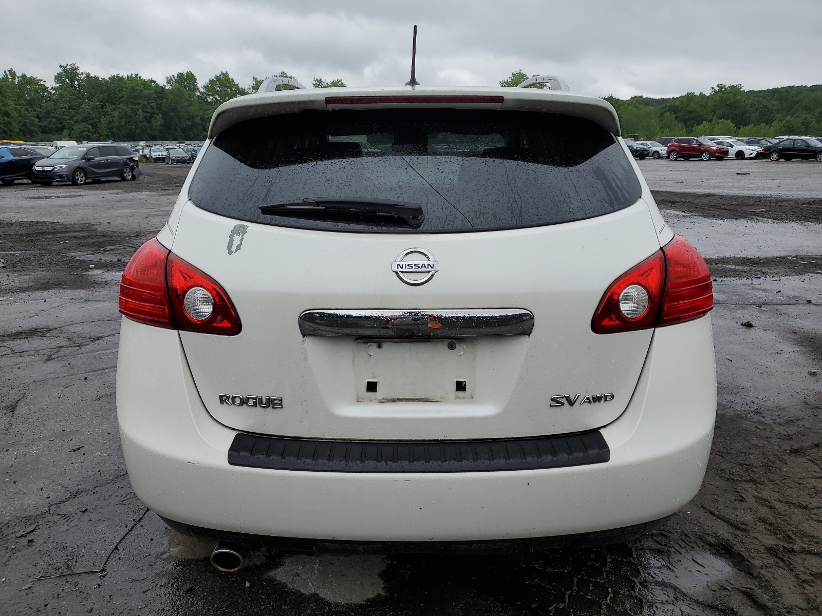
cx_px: 411
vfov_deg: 53.1
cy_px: 308
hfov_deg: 67.3
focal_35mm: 26
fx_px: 617
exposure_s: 1/1667
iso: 50
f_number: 1.5
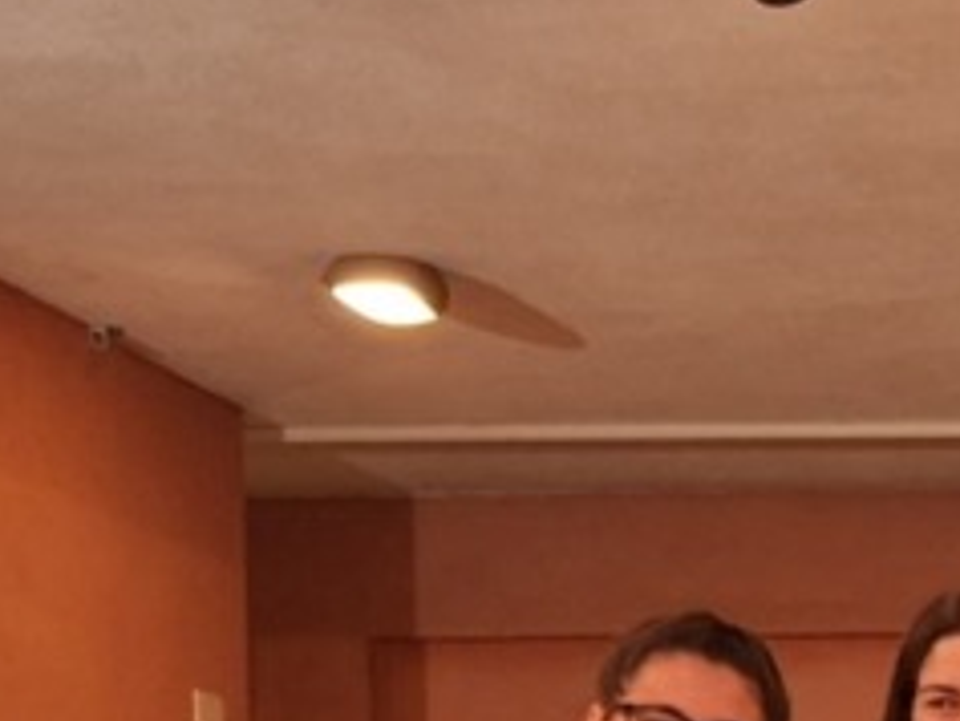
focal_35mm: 124
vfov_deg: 11.2
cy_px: 1272
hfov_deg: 14.3
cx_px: 1641
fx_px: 3441
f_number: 1.8
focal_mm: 5.54
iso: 320
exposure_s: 1/33
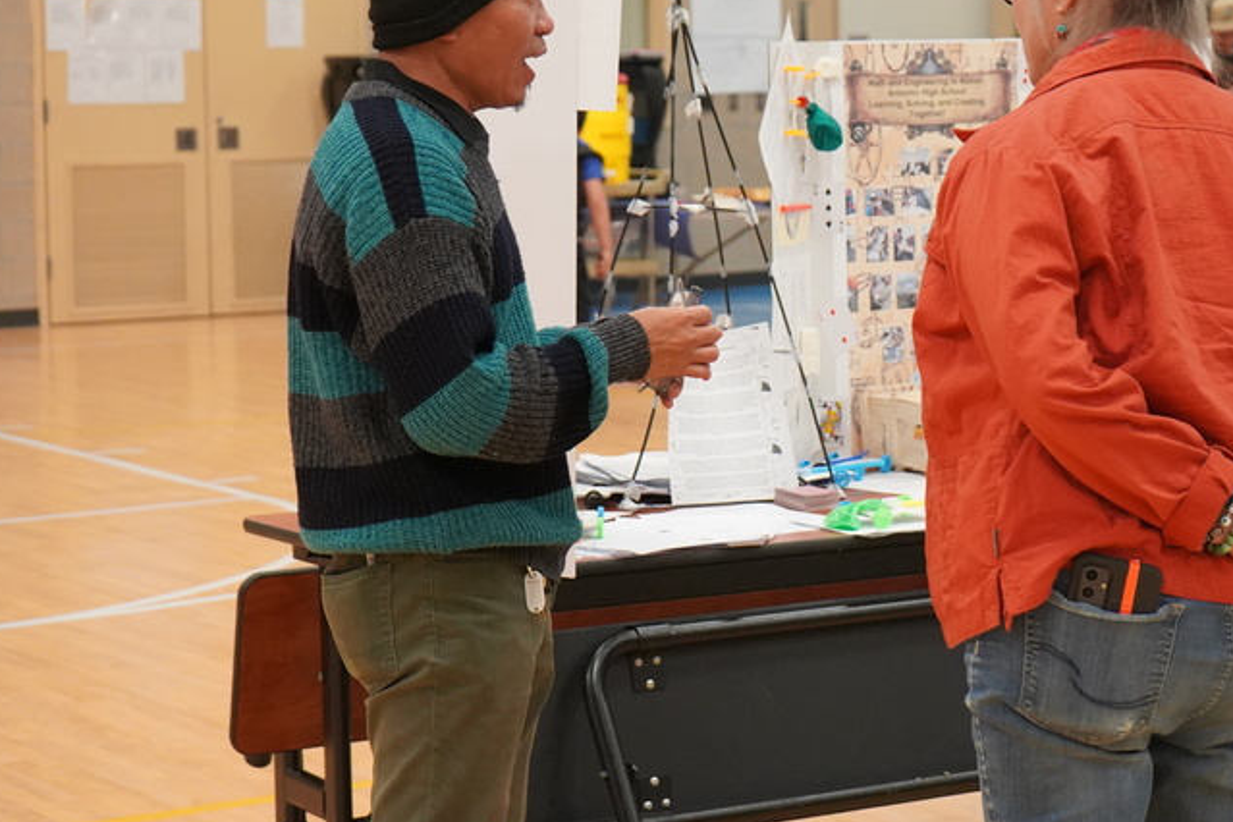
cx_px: 897
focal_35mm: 93
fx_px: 3185
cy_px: 327
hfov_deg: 21.8
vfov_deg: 14.7
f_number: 5
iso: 6400
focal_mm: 58
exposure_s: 1/160
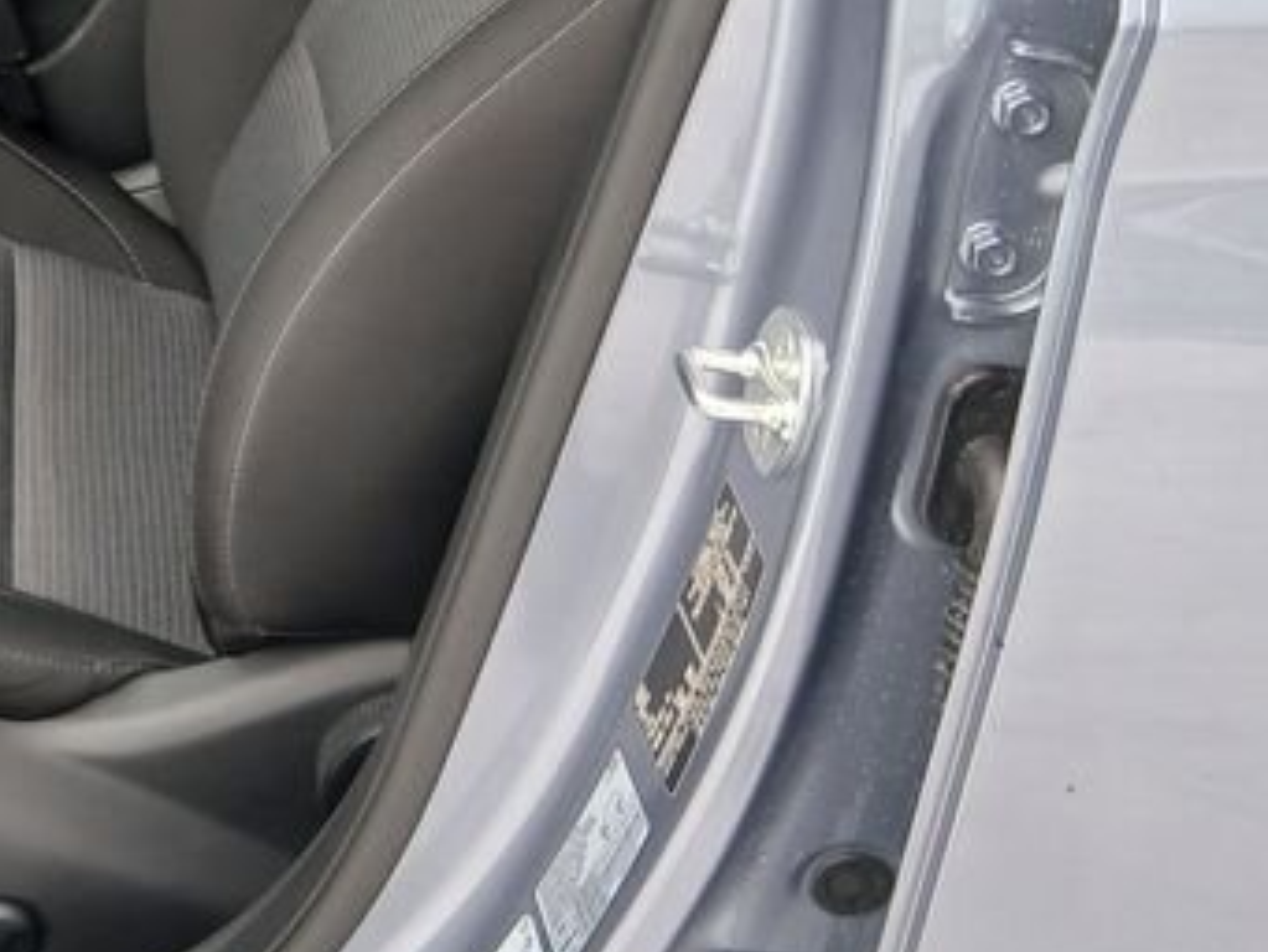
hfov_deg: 23.0
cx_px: -245
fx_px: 2858
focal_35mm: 78
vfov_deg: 18.0
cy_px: -190
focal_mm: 3.98
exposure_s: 1/50
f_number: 1.8
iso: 25
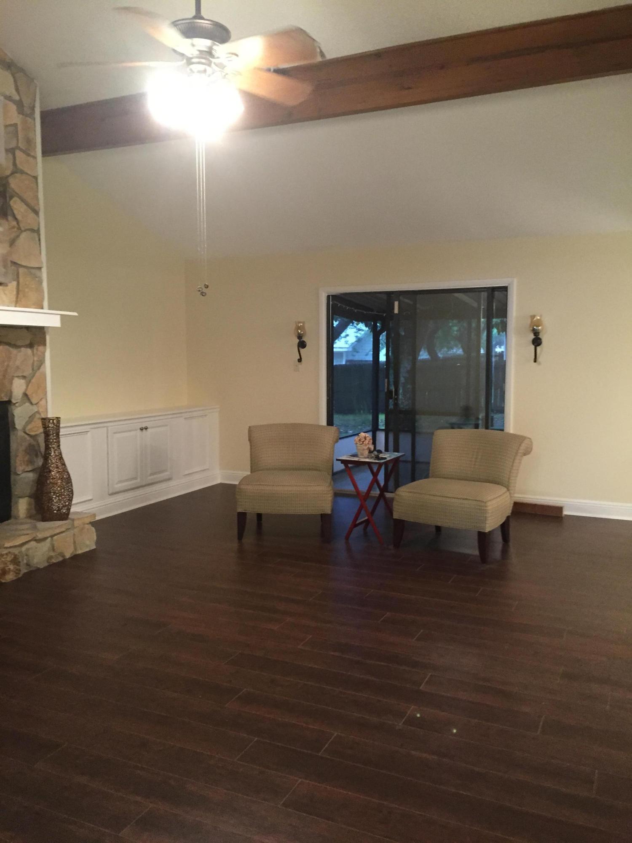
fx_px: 706
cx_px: 316
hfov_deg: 48.2
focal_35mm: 29
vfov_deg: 61.7
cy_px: 422
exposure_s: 1/20
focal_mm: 4.15
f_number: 2.2
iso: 250
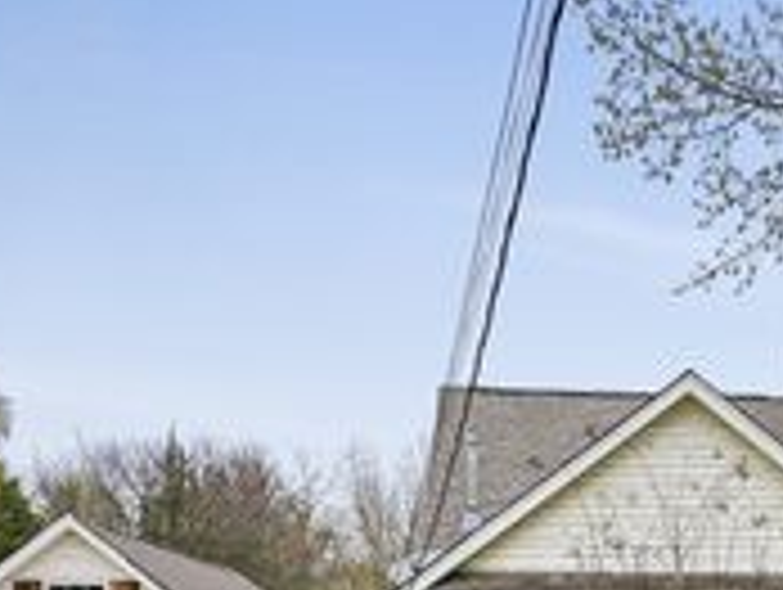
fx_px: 1495
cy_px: 615
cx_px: 770
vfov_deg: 21.4
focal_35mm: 66
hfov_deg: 27.8
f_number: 1.7
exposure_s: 1/180
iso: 25
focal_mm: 6.3
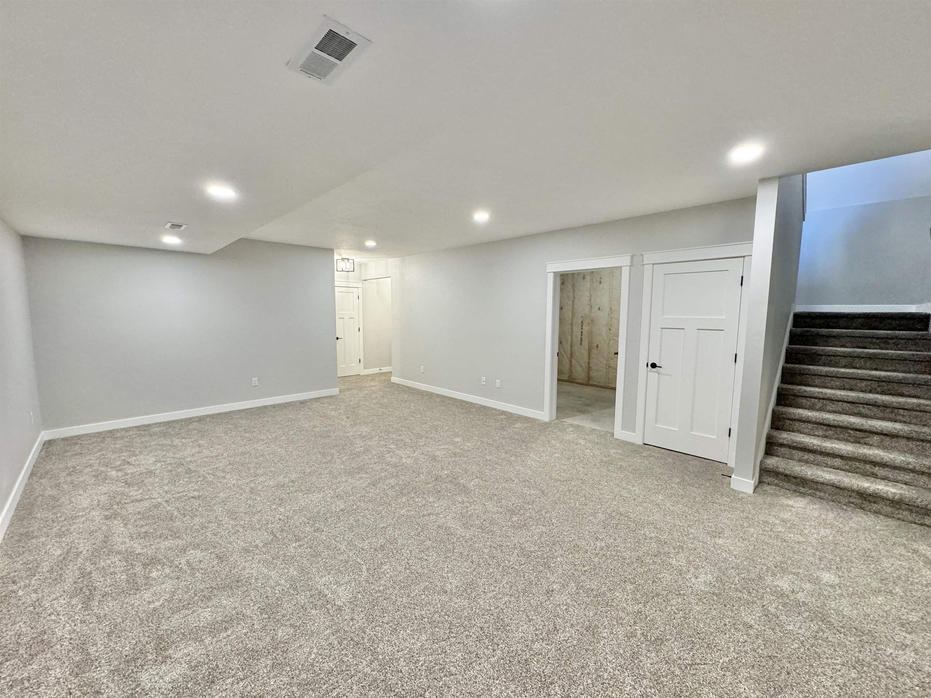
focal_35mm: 14
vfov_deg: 85.7
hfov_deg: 102.1
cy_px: 349
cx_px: 466
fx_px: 377
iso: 320
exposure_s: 1/120
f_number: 2.2
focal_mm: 2.22
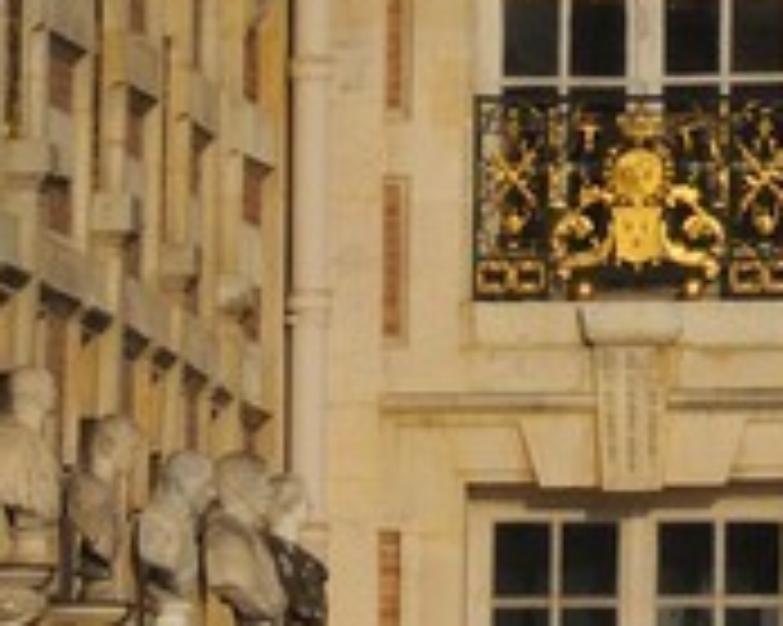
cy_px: -694
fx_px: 29993
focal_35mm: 1295
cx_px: 2979
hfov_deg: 1.5
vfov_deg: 1.2
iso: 200
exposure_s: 1/160
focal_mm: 150
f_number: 16
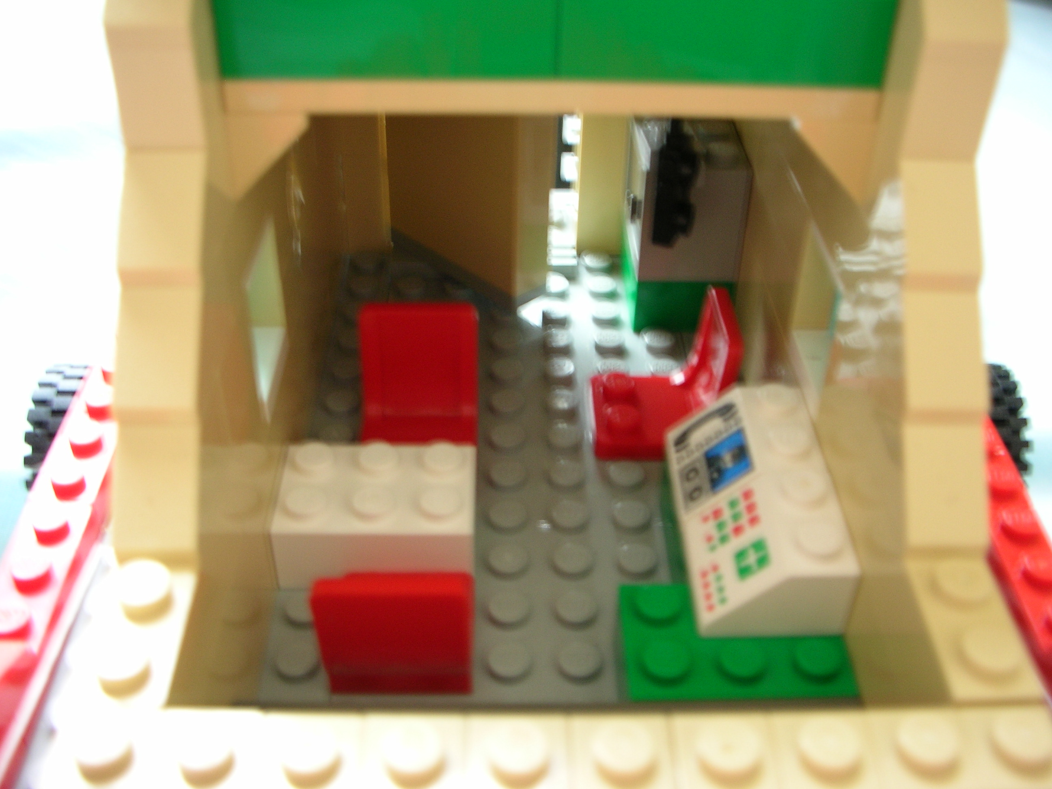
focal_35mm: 35
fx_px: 1064
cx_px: 526
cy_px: 394
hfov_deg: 52.6
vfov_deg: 40.7
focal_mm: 5.8
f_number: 3
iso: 64
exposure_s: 1/3.9
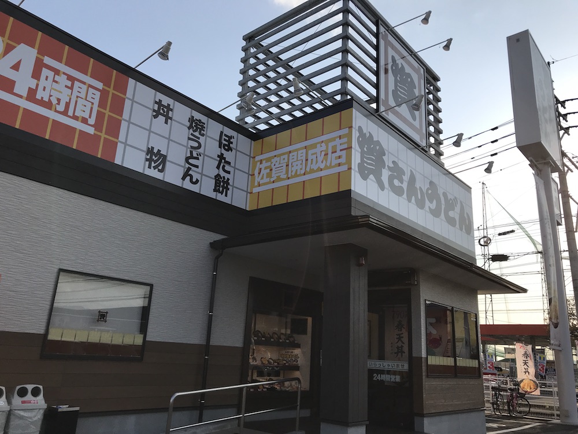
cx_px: 289
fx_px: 468
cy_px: 217
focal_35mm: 28
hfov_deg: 63.4
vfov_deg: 49.7
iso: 20
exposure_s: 1/2398
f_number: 1.8
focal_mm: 3.99
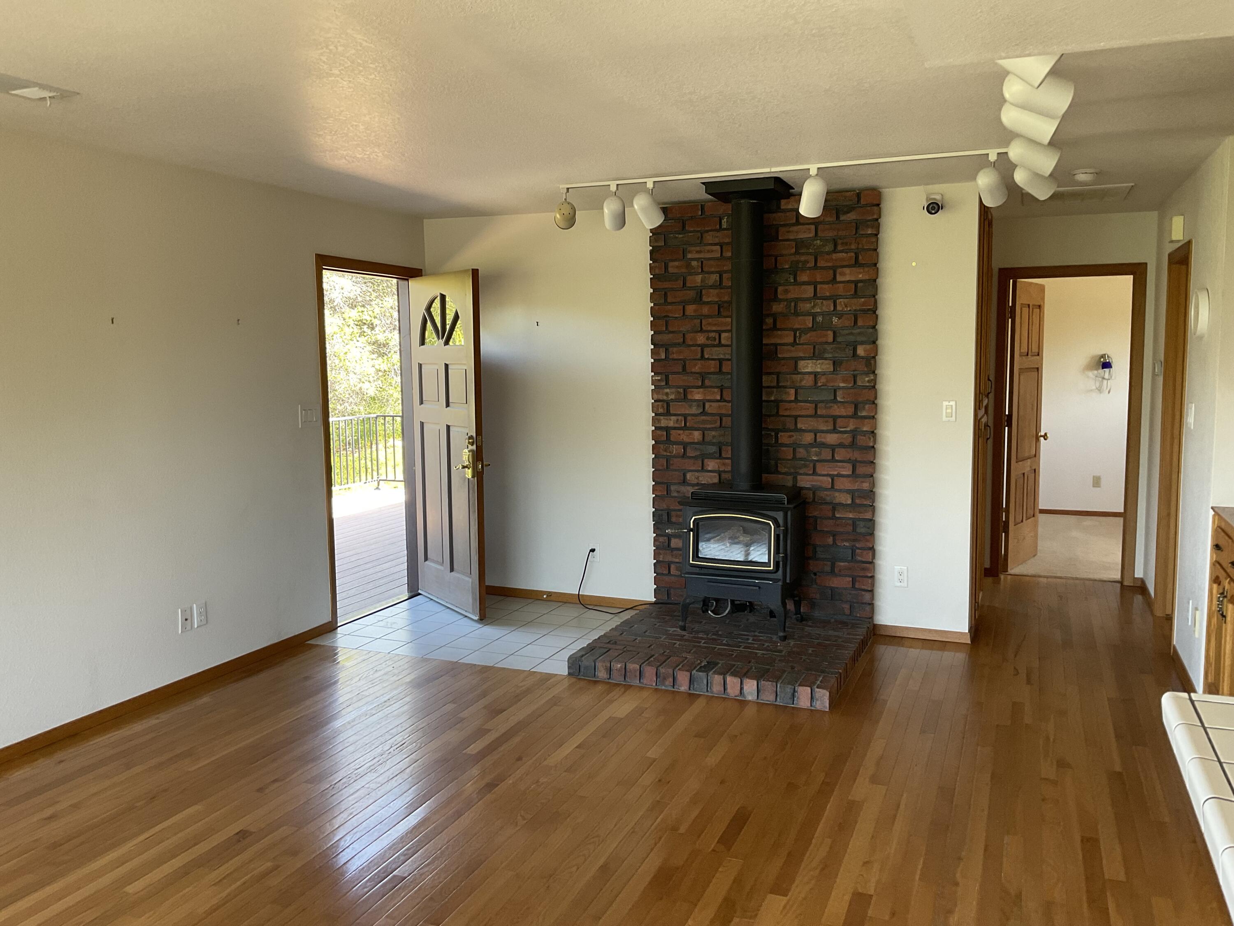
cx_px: 617
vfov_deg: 48.2
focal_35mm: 29
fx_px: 1034
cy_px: 463
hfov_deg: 61.7
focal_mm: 3
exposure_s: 1/112
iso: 64
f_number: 1.8
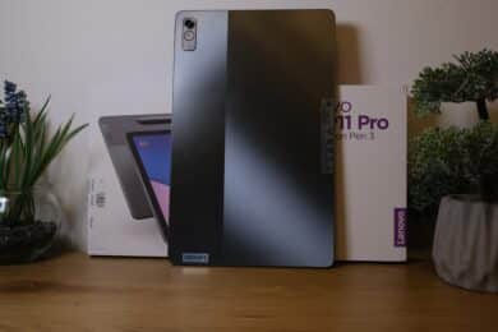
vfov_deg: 34.2
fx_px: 539
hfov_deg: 49.6
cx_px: 249
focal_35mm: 39
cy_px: 166
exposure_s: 1/38
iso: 640
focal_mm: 25.7
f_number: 8
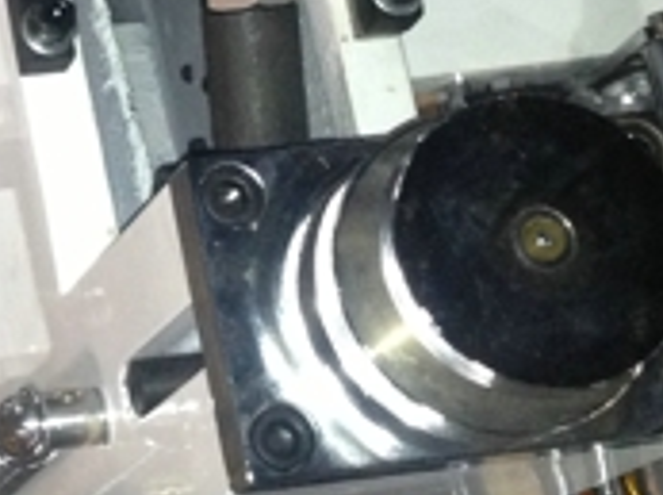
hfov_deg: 13.4
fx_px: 2714
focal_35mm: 142
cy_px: 109
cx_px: -192
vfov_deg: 10.4
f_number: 2.4
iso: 250
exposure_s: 1/20
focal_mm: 4.28
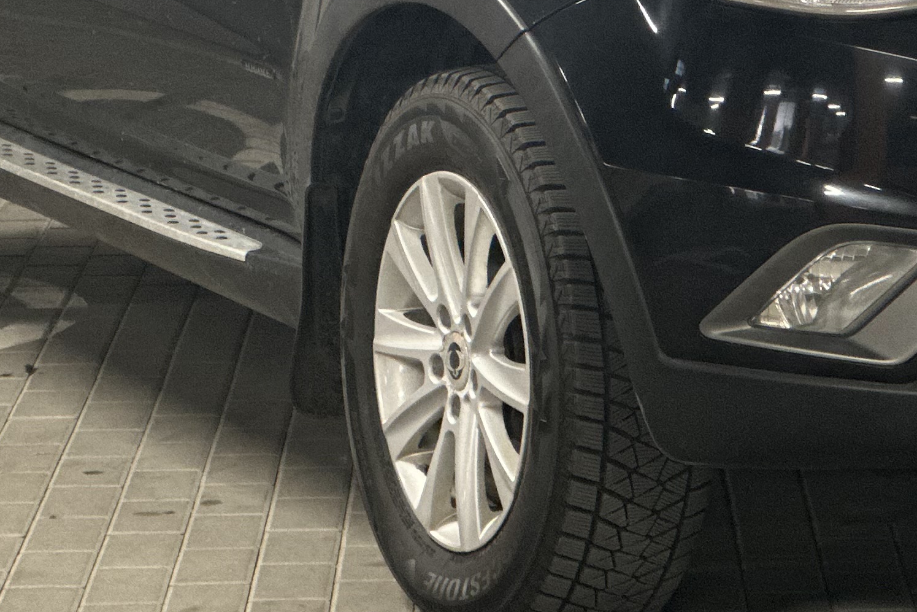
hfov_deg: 9.5
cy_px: -53
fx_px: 5502
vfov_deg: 6.3
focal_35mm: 216
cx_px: 790
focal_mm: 9
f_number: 2.8
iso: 400
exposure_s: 1/20
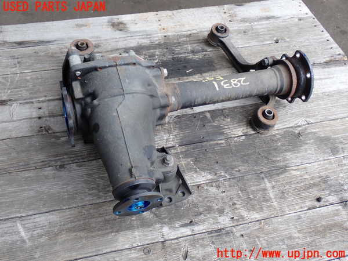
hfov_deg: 45.8
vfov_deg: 35.1
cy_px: 130
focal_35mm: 41
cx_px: 174
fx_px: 412
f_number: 4
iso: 100
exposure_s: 1/80
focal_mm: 7.31
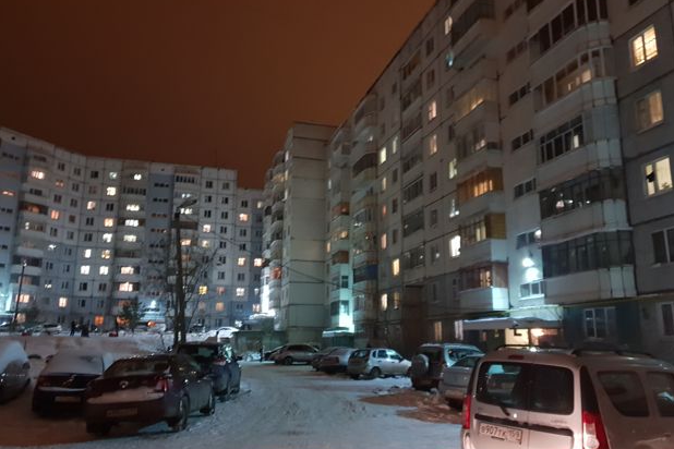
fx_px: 524
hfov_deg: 65.5
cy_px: 232
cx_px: 330
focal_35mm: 28
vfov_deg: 46.4
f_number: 1.5
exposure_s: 1/10
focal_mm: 4.3
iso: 500
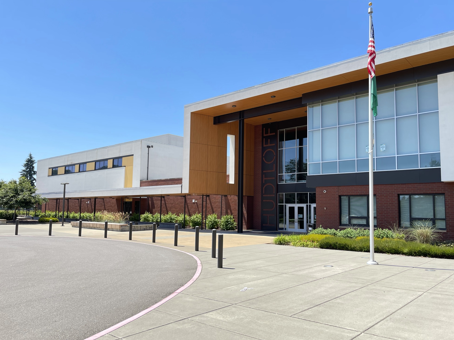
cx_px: 235
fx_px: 354
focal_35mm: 27
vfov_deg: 51.3
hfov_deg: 65.3
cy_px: 176
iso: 32
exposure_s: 1/1212
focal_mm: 5.1
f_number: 1.6
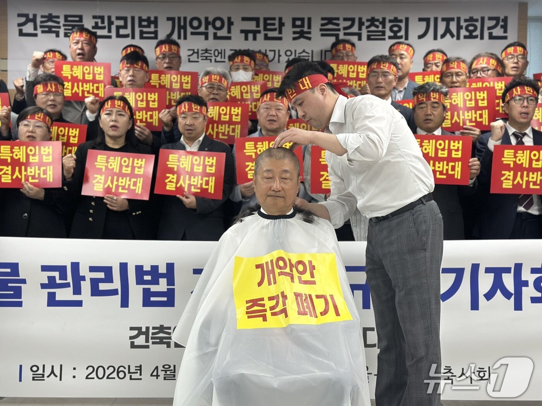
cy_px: 203
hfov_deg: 39.7
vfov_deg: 30.3
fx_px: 752
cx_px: 271
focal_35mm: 48
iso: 125
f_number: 1.78
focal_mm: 6.86
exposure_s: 1/120
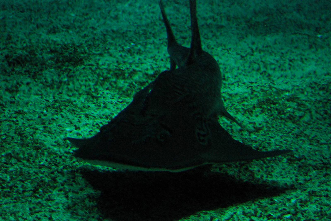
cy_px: 110
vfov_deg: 13.1
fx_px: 967
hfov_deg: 19.4
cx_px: 166
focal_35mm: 105
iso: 1600
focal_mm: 70
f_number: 4
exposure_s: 1/160
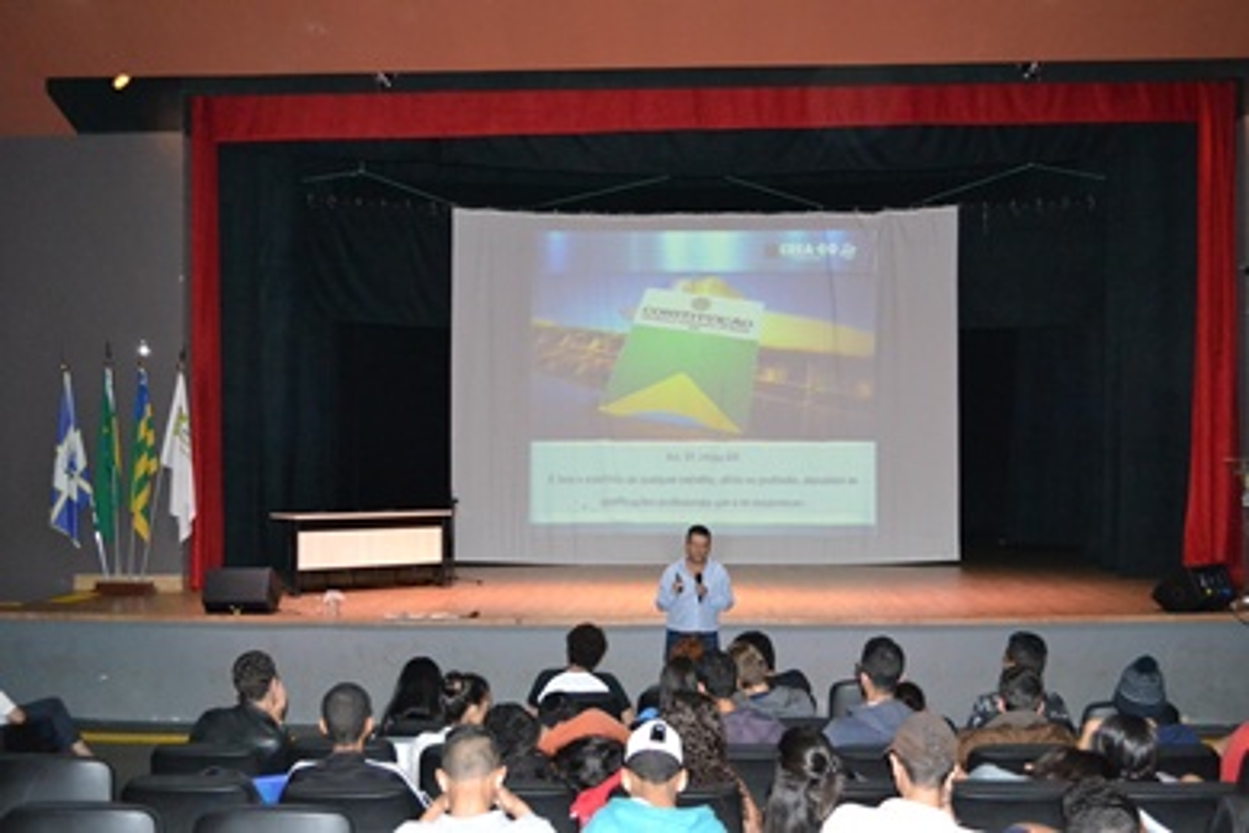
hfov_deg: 49.6
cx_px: 624
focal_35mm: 39
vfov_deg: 34.2
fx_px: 1353
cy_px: 416
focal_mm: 26
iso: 3200
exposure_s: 1/60
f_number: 4.2
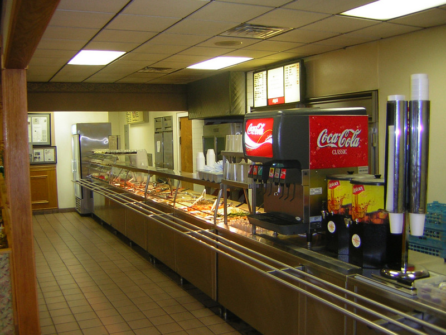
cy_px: 168
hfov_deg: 51.4
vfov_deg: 39.7
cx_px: 223
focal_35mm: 36
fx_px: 464
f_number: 2.6
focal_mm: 4.7
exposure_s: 1/7.8
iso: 50
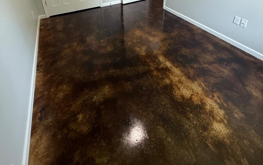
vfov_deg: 50.8
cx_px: 132
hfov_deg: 85.1
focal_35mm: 20
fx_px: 143
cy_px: 9
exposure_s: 1/60
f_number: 2.2
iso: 200
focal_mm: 2.22
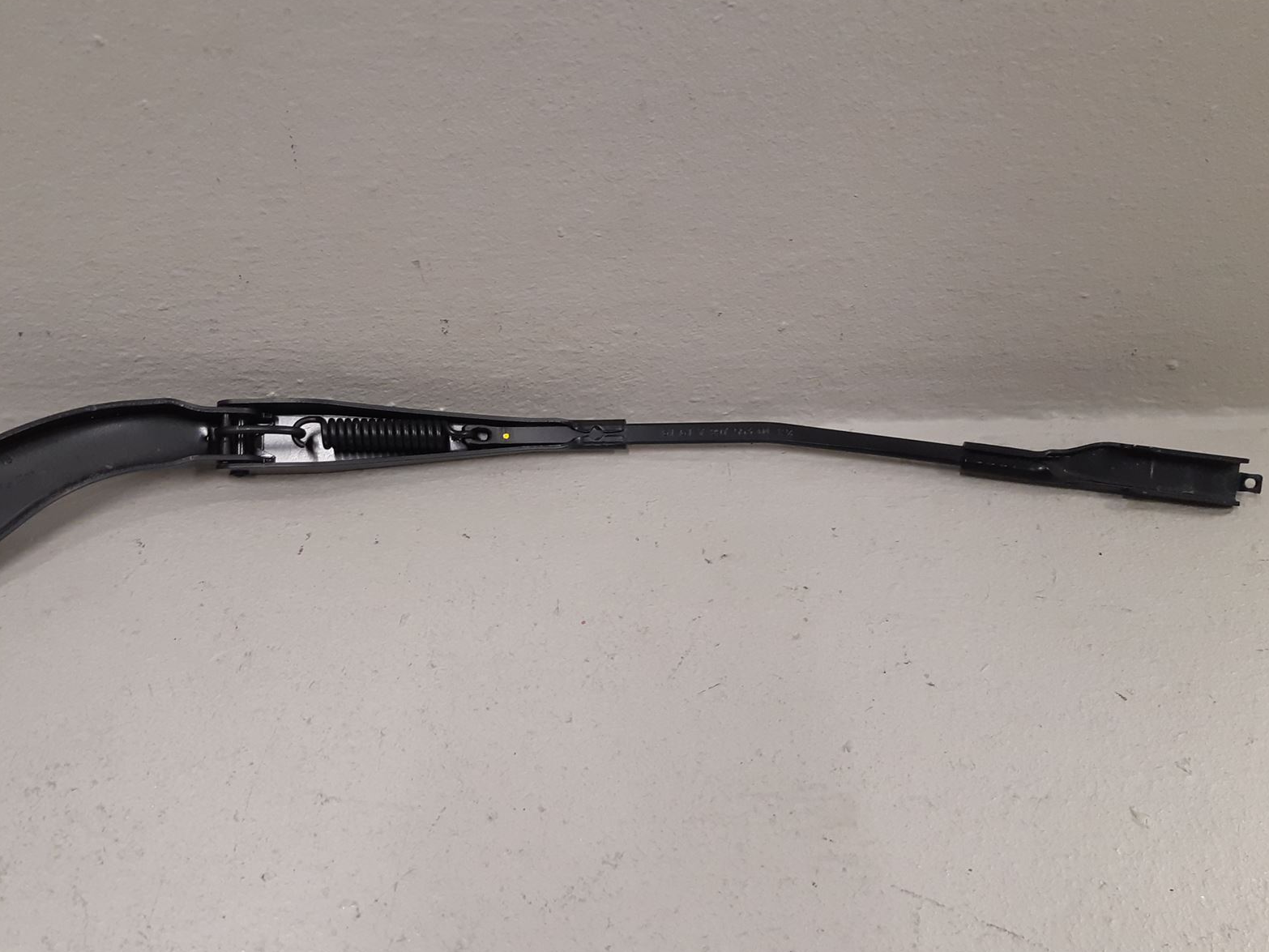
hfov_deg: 53.6
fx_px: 1247
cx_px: 511
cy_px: 443
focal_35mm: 34
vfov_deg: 41.8
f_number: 1.7
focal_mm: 3.93
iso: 160
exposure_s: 1/50
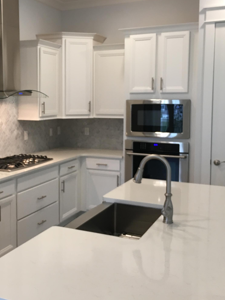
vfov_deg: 42.9
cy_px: 133
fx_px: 381
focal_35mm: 44
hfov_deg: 32.3
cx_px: 57
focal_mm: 4.15
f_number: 2.2
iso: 40
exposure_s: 1/30
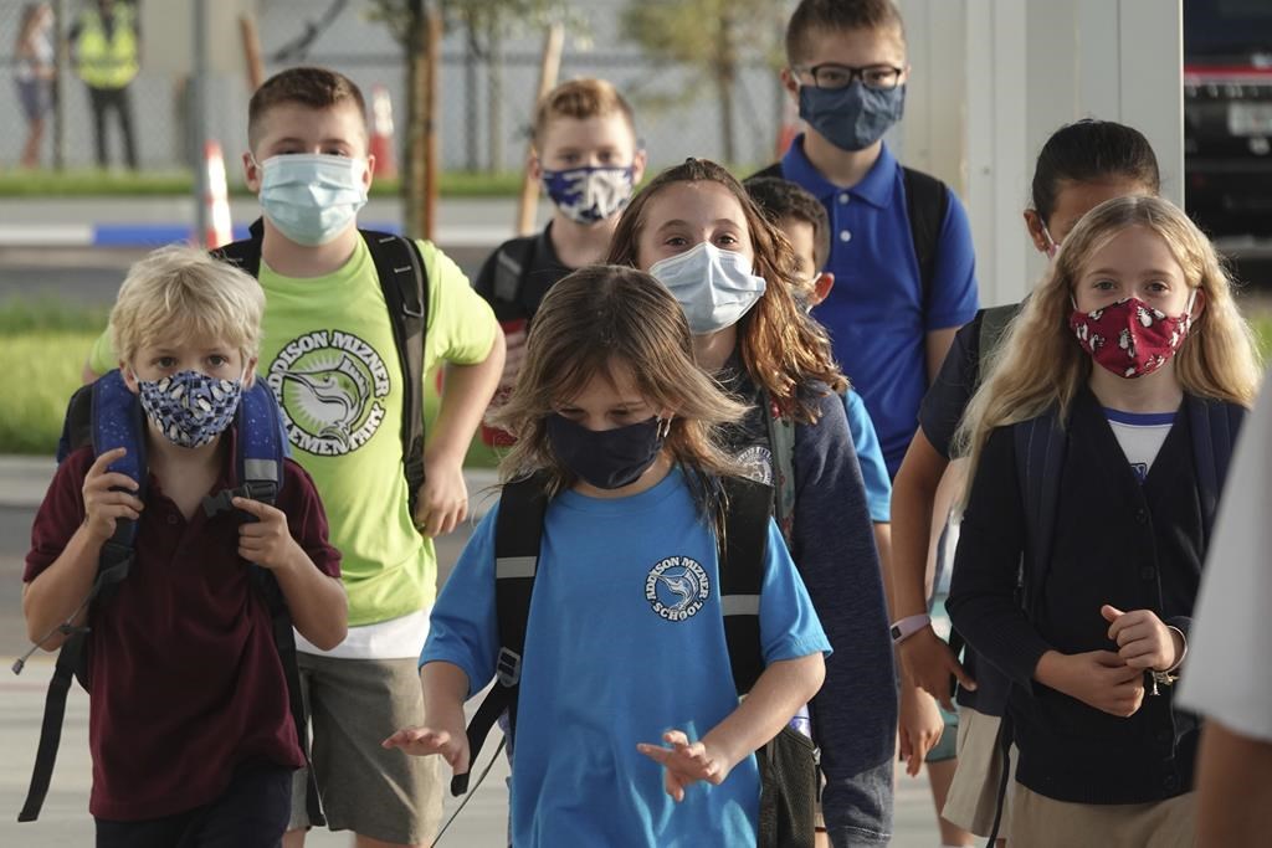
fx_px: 10212
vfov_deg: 4.8
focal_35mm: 289
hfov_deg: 7.1
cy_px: 424
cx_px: 636
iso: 640
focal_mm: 105.83
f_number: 4
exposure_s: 1/640
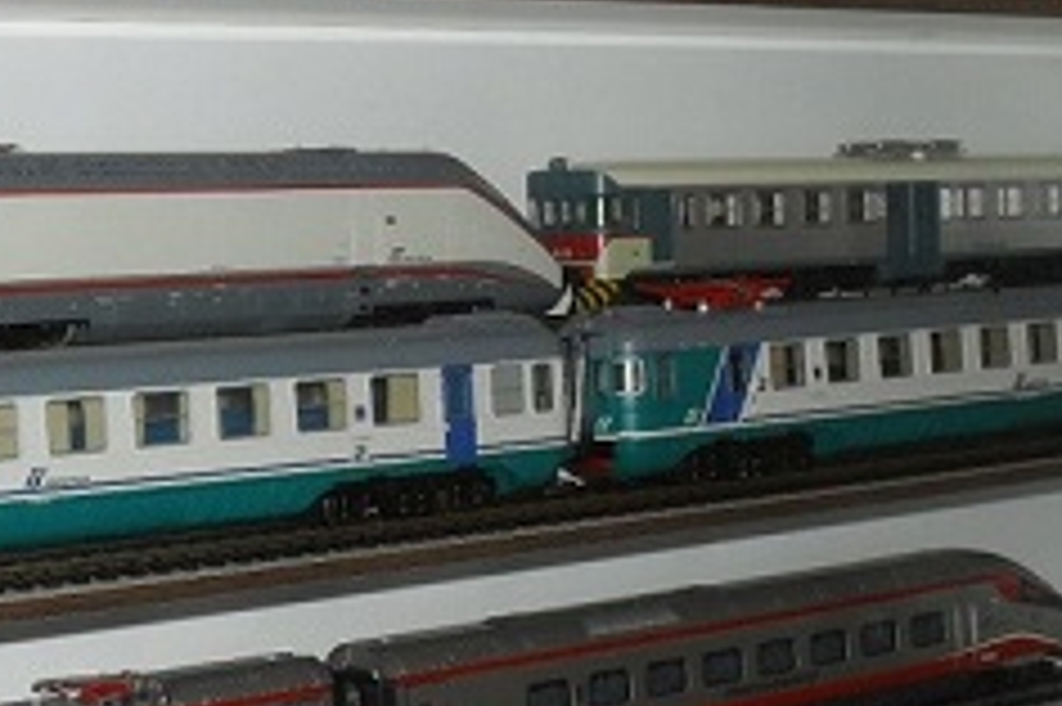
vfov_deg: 14.5
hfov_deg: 21.7
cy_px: 425
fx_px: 2771
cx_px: 418
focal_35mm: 94
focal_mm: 10.1
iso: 200
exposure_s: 1/60
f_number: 4.3
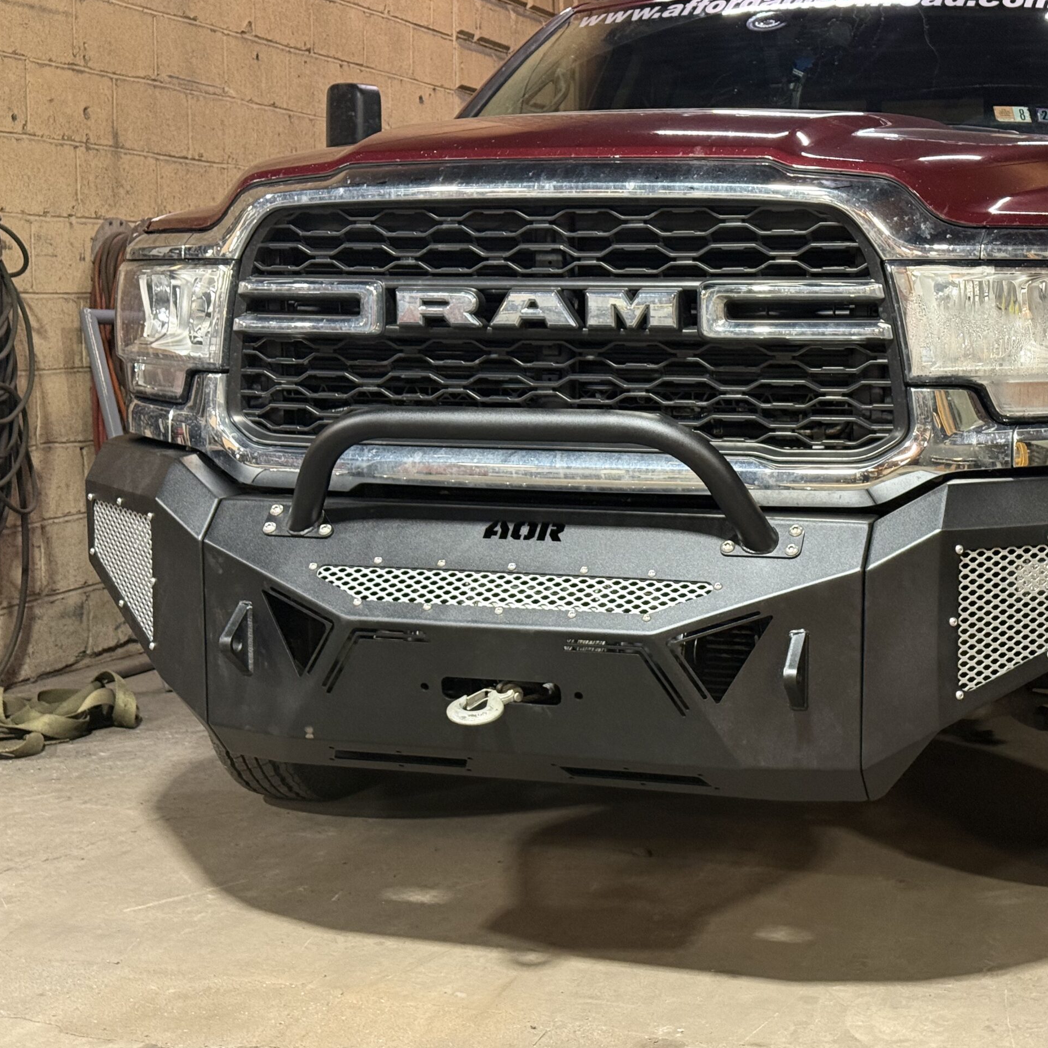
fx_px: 1952
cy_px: 522
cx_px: 666
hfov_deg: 29.9
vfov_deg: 30.0
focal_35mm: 57
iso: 320
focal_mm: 6.76
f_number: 1.78
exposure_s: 1/40
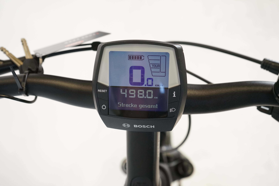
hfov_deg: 50.7
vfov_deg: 35.1
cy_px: 93
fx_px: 294
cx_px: 140
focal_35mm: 38
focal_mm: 38
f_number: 5.6
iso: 2500
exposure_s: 1/200
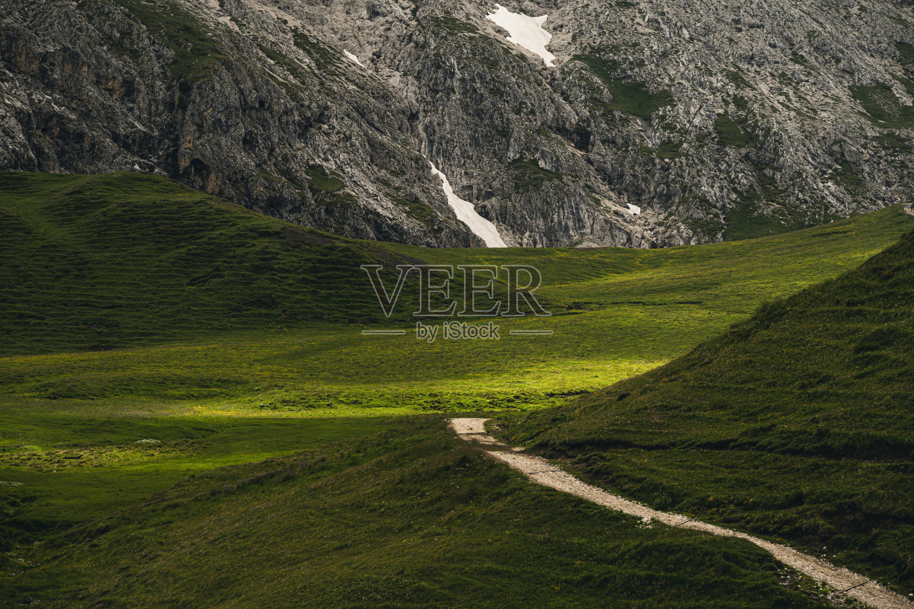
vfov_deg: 11.0
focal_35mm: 125
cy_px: 304
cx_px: 457
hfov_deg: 16.4
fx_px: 3172
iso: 100
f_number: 8
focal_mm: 125
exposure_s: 1/500
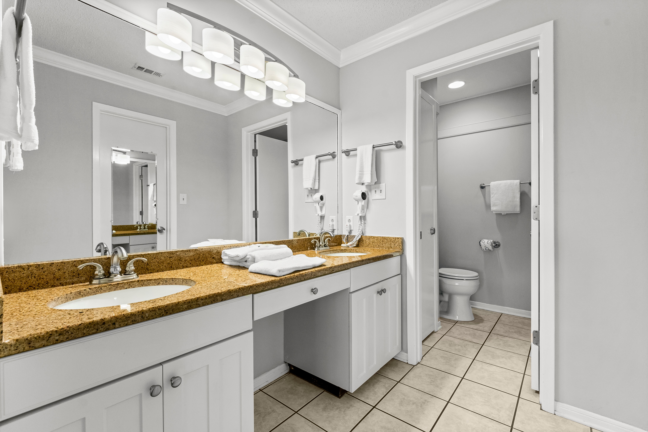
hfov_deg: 99.3
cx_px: 324
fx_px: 275
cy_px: 216
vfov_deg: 76.2
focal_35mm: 15
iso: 640
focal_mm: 15.3
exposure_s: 1/4
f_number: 8
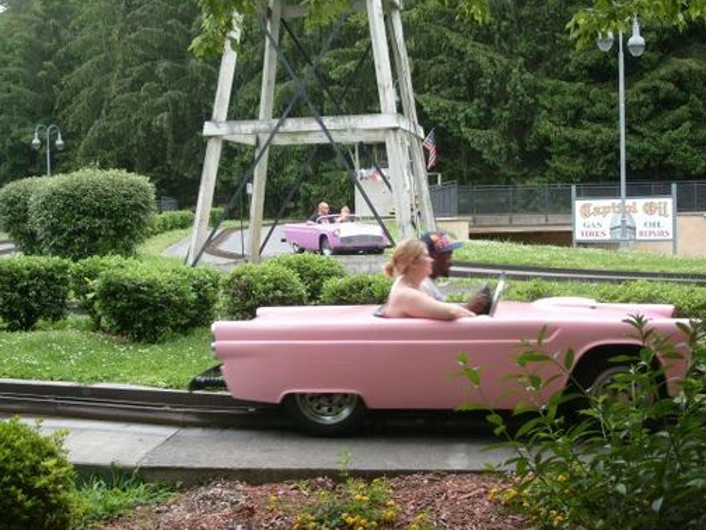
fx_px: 1122
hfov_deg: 34.9
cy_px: 272
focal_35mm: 55
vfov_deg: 26.6
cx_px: 372
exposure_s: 1/180
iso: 80
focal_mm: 8.7
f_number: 3.3
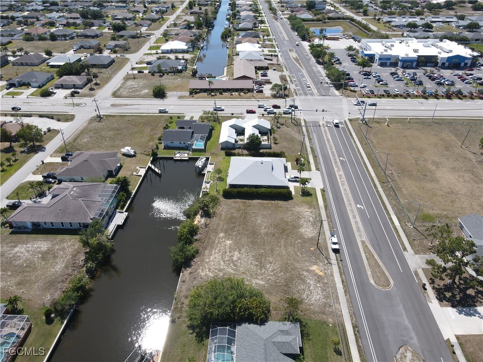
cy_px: 181
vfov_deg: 56.8
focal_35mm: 24
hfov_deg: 71.6
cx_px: 242
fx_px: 335
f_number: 2.8
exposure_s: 1/640
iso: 100
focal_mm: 4.5
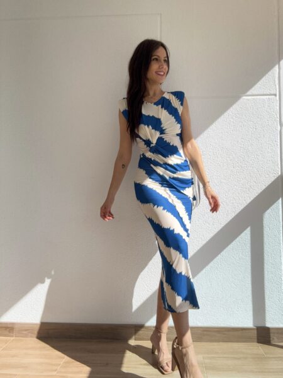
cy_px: 189
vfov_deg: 73.9
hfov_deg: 58.9
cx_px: 142
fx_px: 251
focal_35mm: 23
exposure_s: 1/1284
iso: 25
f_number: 1.9
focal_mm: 2.69
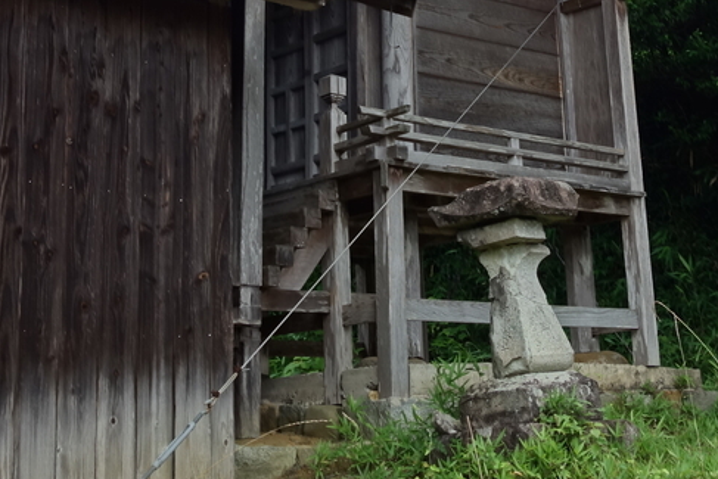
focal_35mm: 69
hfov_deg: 29.2
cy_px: -63
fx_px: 1376
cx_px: 398
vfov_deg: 18.9
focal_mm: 10.4
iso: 125
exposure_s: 1/160
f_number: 5.6
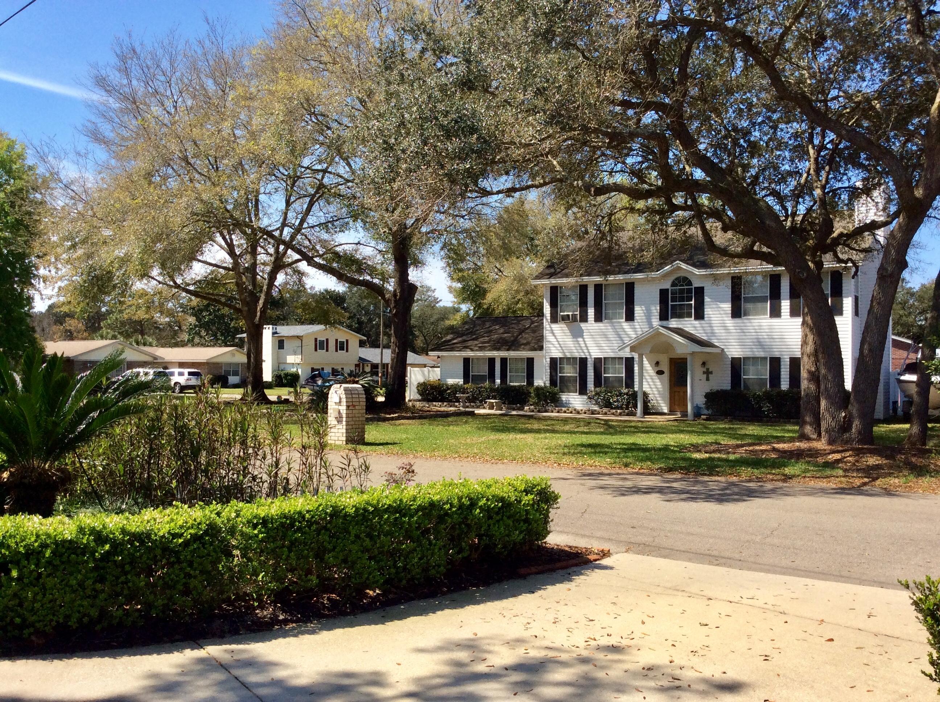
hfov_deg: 56.9
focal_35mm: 32
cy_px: 351
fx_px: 868
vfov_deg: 44.1
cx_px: 470
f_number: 2.4
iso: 32
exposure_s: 1/1300
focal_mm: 3.3
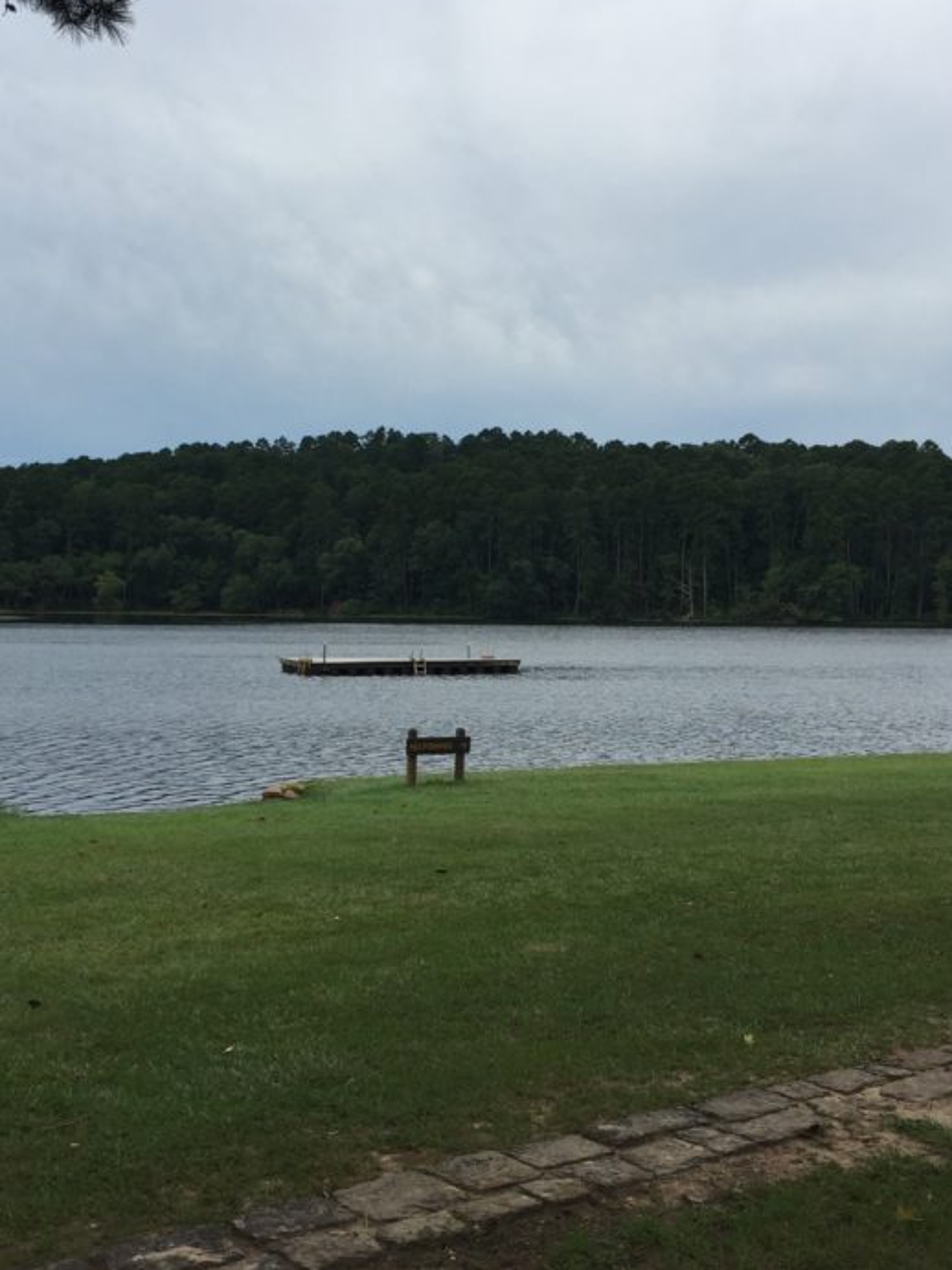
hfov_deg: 33.5
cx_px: 412
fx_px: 1577
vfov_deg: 43.9
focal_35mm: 43
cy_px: 658
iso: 32
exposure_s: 1/1163
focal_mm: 4.15
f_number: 2.2
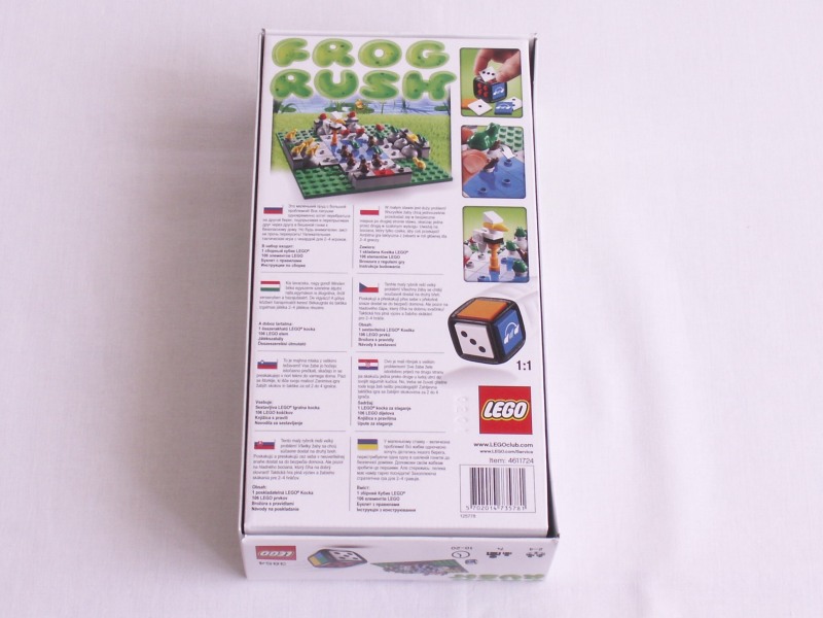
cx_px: 412
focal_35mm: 50
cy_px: 309
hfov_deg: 38.2
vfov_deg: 29.1
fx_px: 1189
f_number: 8
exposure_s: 1/4
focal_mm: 8.31
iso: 50
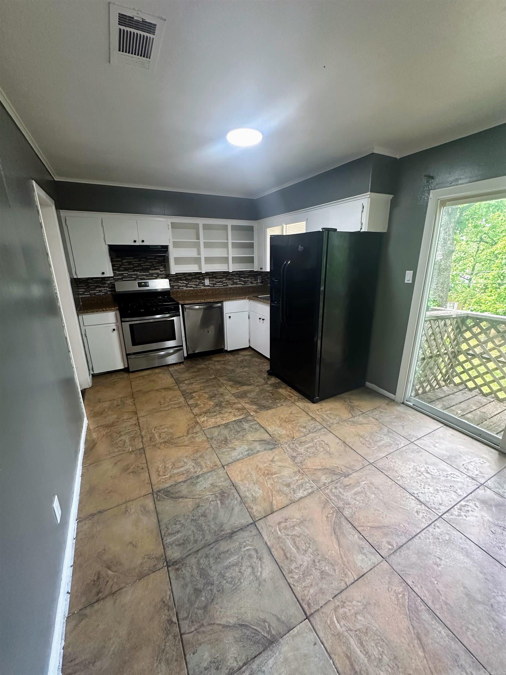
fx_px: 273
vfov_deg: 102.1
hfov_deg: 85.7
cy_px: 338
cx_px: 253
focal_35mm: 14
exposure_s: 1/60
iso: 320
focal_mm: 2.22
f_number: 2.2
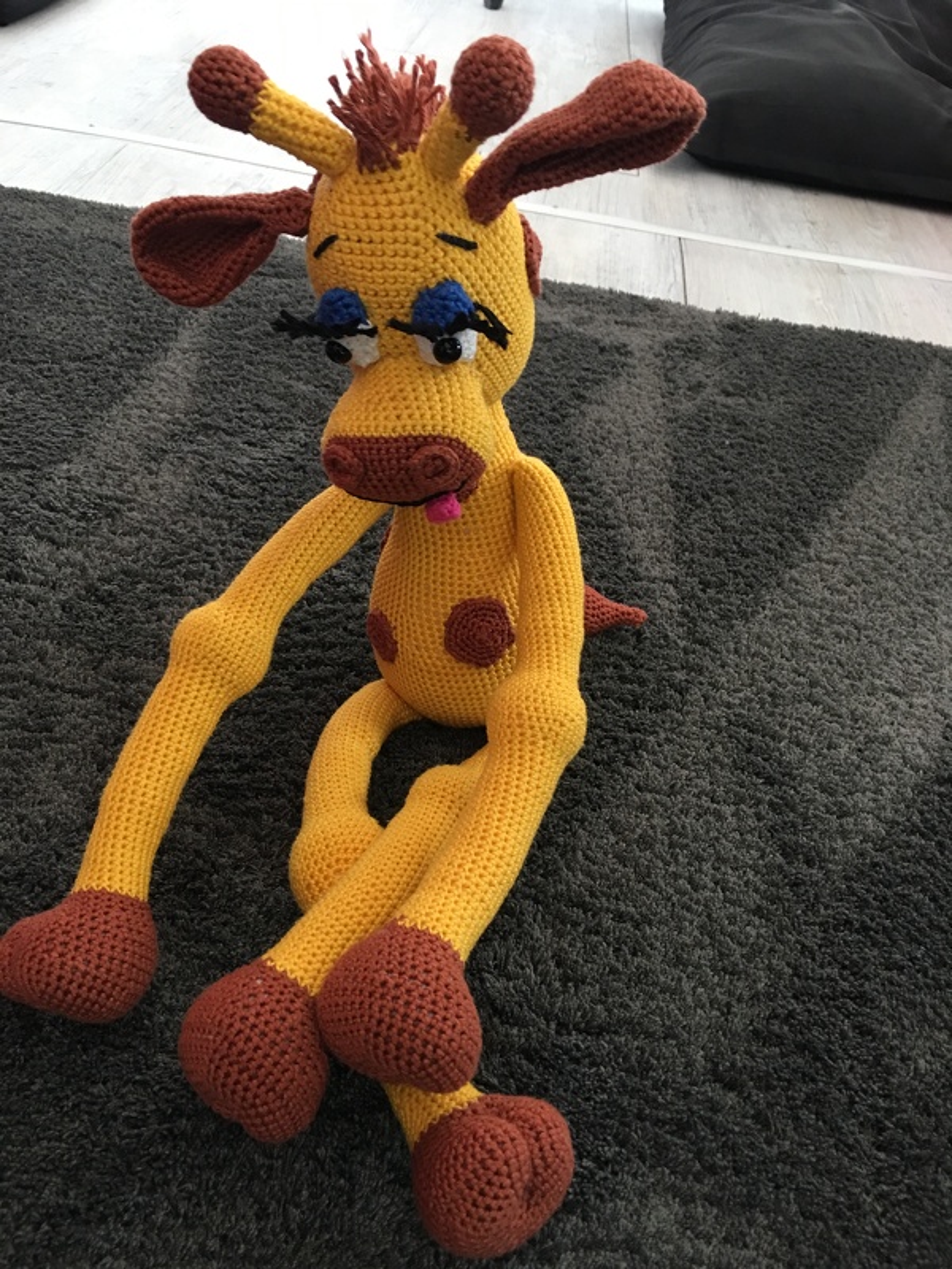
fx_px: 1063
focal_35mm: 29
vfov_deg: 61.7
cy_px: 634
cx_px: 476
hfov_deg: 48.2
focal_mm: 4.15
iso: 80
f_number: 2.2
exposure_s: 1/17
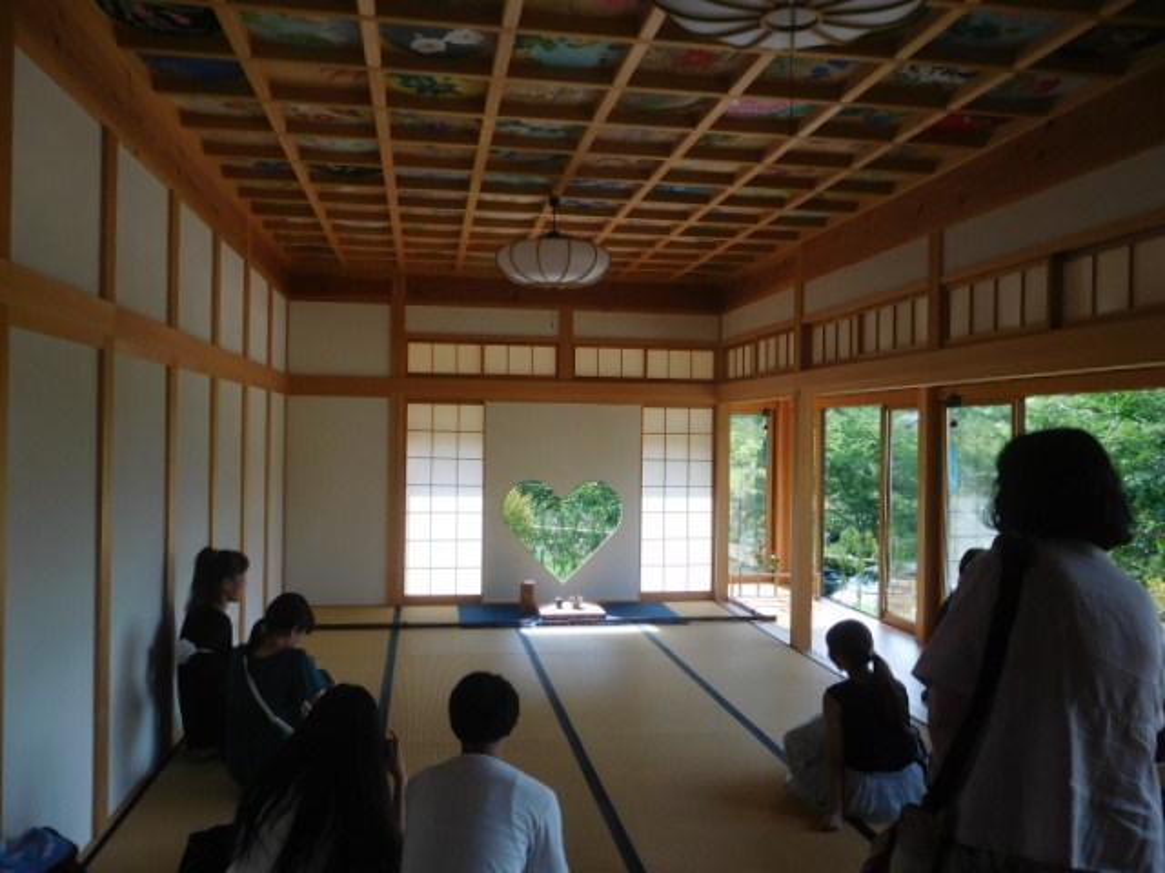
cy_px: 436
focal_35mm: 28
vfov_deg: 49.7
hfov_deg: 63.4
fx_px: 942
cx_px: 582
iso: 125
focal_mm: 5
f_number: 3.5
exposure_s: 1/160
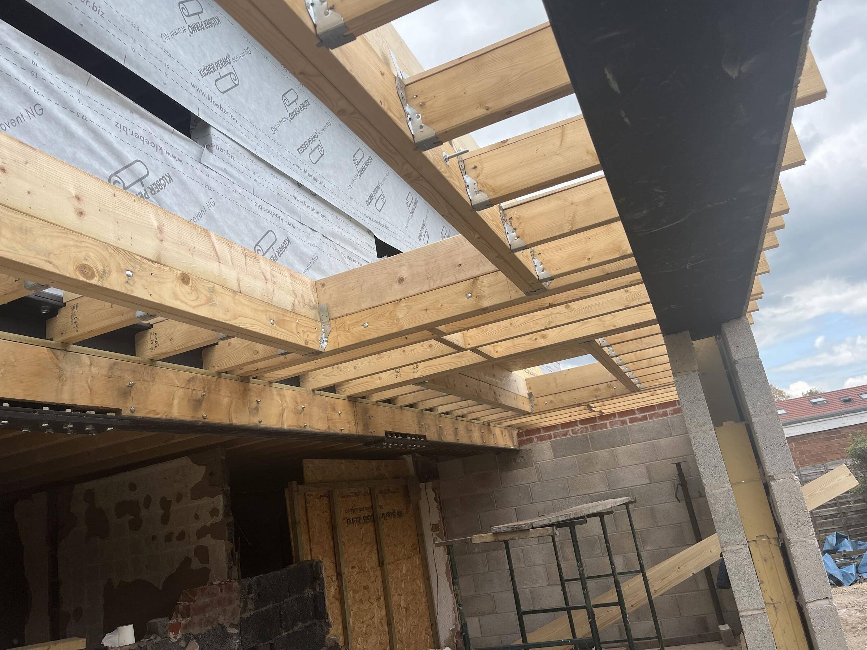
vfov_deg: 53.1
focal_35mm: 26
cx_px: 434
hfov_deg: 67.3
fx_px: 651
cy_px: 325
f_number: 1.6
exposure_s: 1/1066
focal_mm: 5.1
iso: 50
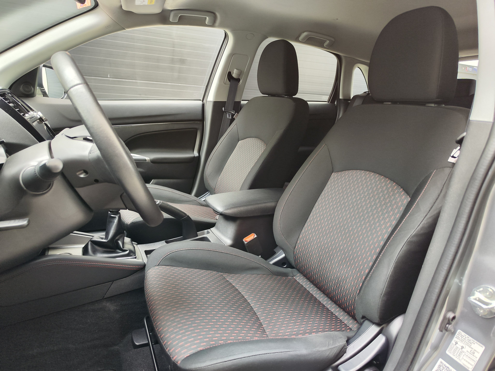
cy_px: 186
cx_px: 248
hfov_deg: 73.9
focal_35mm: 23
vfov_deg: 58.9
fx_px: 329
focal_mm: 7.01
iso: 334
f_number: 1.69
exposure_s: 1/90.2
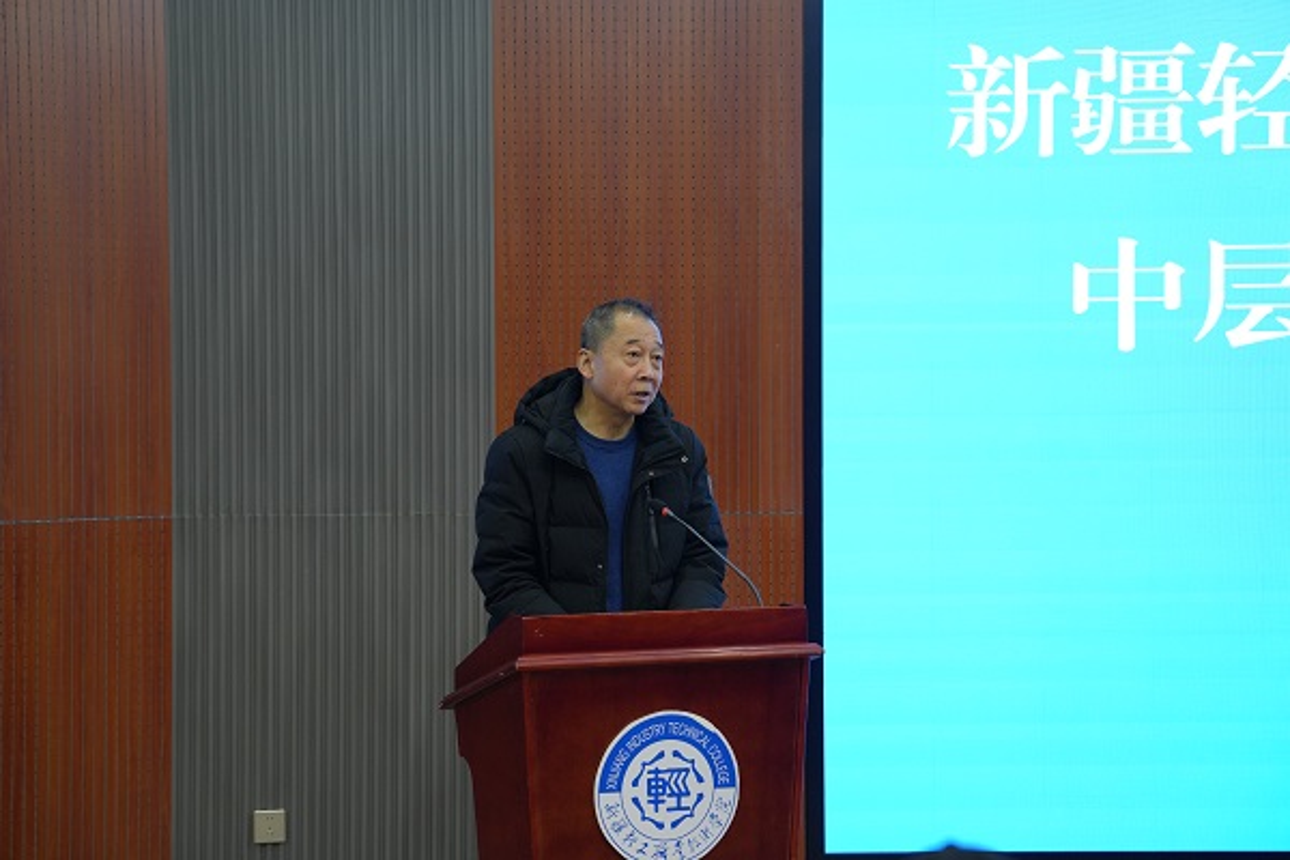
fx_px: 2508
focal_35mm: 70
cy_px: 430
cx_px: 645
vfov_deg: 19.5
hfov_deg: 28.8
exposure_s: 1/160
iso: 1250
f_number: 4
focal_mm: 70
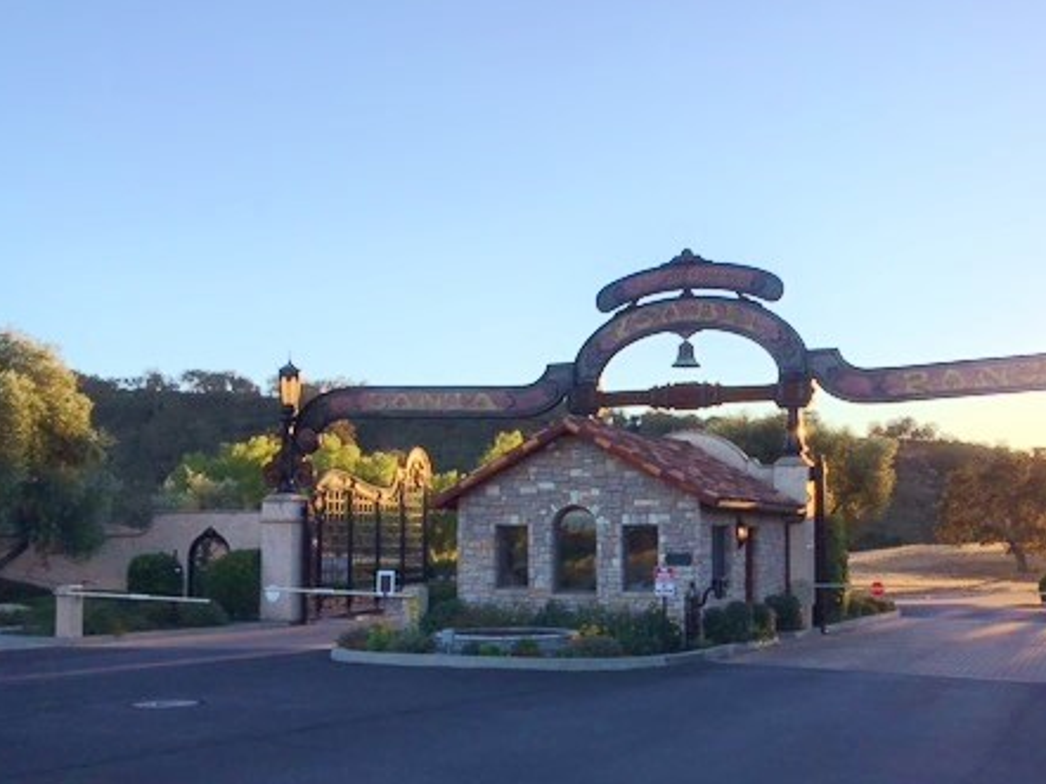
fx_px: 1268
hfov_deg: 44.6
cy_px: 483
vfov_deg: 34.2
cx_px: 632
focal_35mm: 42
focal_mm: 4.15
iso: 25
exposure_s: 1/785
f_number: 2.2
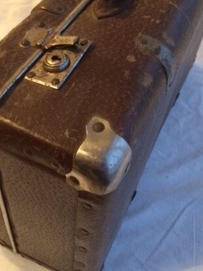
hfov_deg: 32.2
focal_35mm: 45
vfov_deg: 41.5
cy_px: 91
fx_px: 352
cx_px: 94
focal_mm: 4.15
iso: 320
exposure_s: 1/17
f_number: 2.2
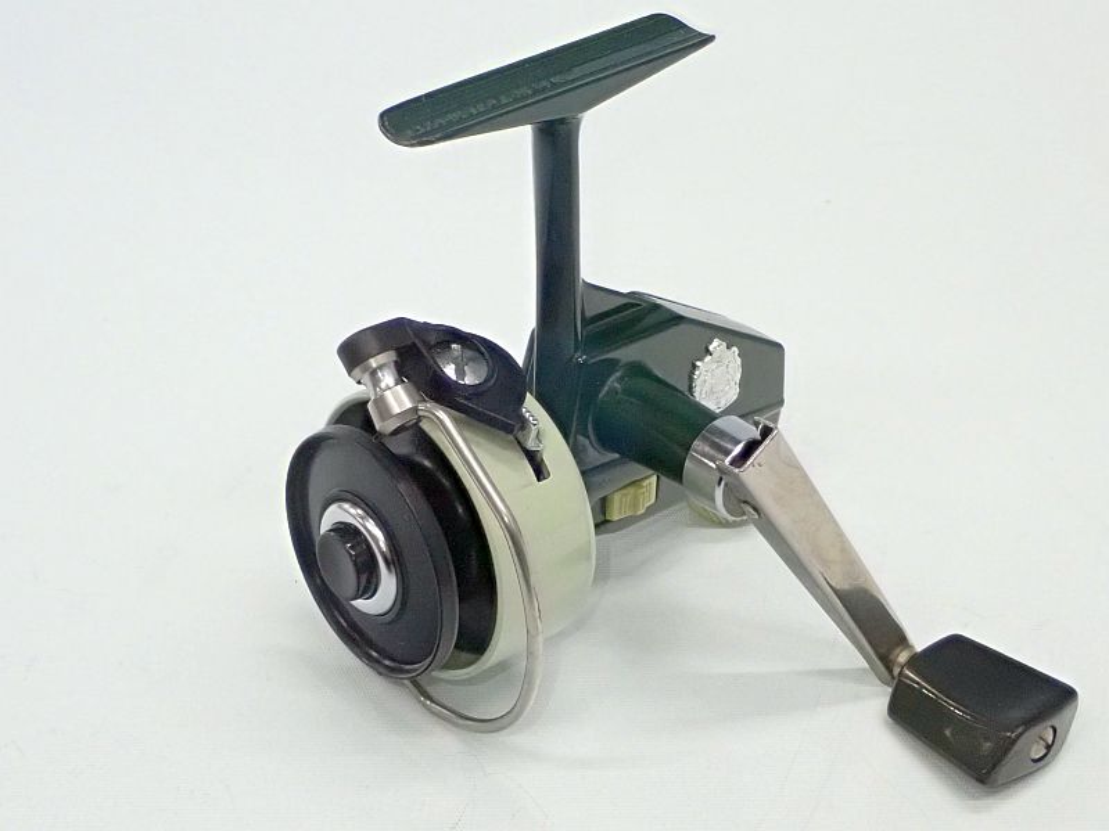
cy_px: 416
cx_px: 554
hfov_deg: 33.8
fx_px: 1826
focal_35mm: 57
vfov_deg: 25.7
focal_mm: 10.29
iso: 1600
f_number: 5
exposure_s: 1/50
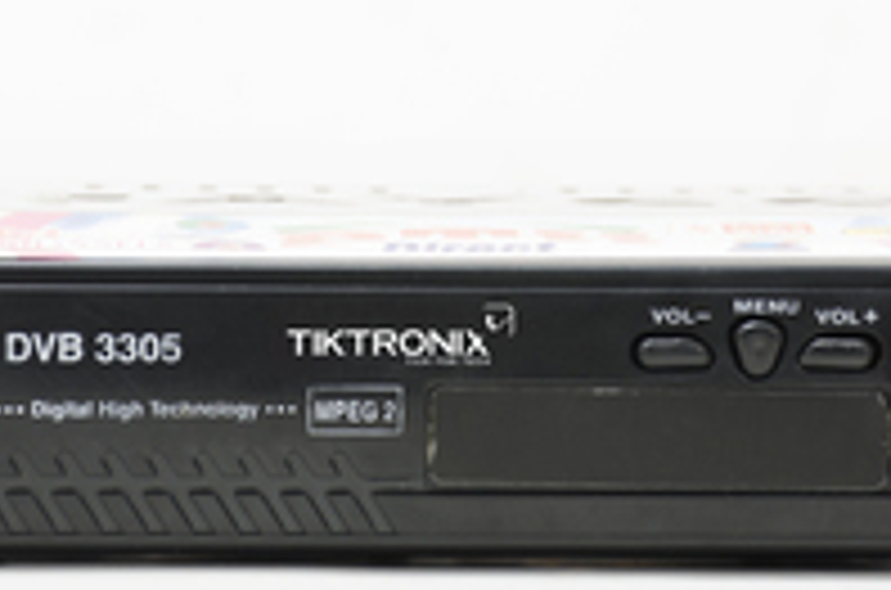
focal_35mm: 321
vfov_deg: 4.3
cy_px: 313
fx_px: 7932
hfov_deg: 6.4
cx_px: 513
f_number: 9
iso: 100
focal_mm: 85
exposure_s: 1/160
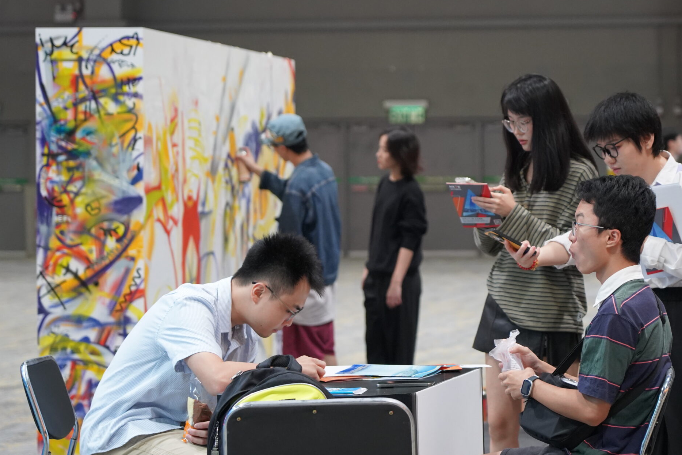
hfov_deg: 14.2
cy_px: 225
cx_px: 443
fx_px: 2728
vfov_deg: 9.5
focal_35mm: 144
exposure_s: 1/160
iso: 4000
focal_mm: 105
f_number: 4
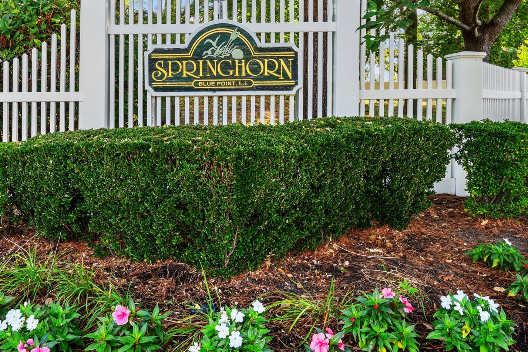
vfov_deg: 39.2
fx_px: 484
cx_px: 231
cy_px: 102
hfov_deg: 57.1
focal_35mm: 33
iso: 200
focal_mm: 23
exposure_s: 1/200
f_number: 5.6
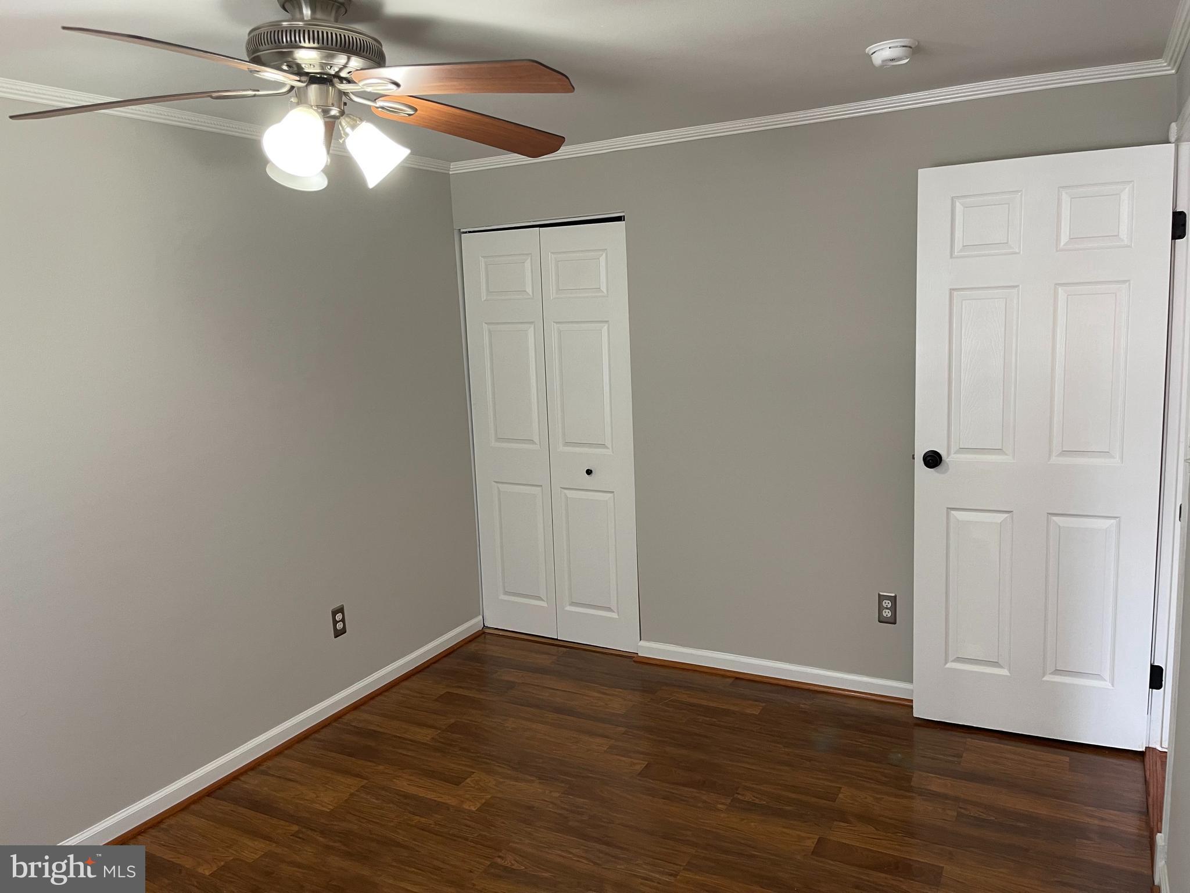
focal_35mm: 25
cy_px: 446
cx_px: 595
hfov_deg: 69.4
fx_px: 859
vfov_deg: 54.9
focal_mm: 5.1
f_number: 1.6
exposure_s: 1/60
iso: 125
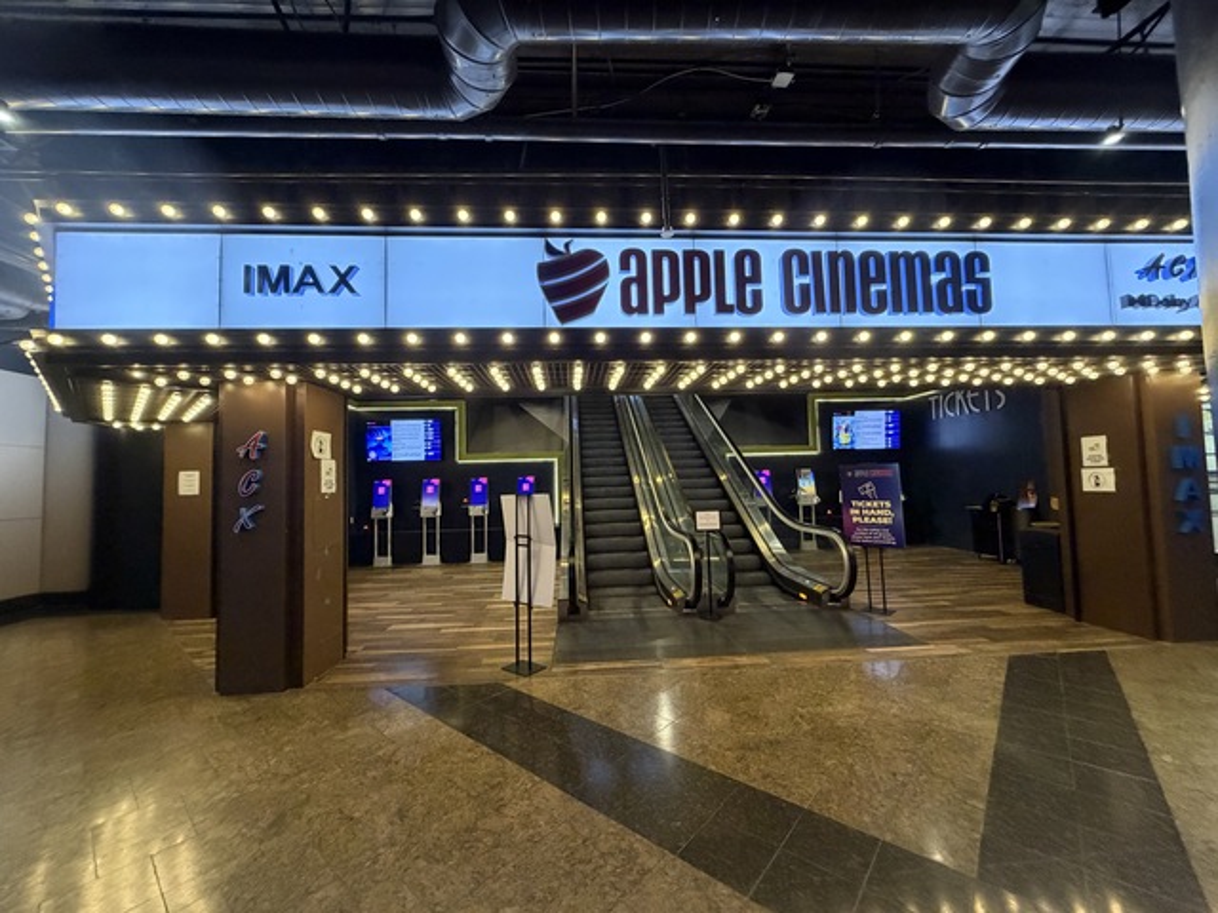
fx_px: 493
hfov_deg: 102.1
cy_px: 456
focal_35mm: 14
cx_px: 609
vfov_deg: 85.7
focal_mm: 2.22
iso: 500
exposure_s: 1/60
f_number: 2.2
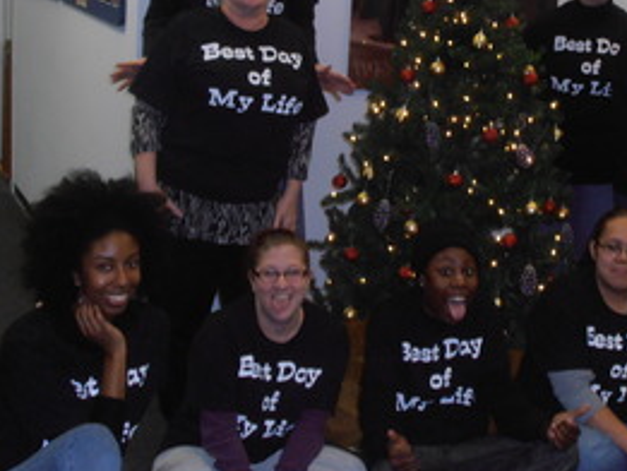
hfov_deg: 25.4
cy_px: 154
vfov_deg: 19.3
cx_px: 461
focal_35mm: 76
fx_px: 1377
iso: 160
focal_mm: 7.87
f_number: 4.2
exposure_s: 1/40
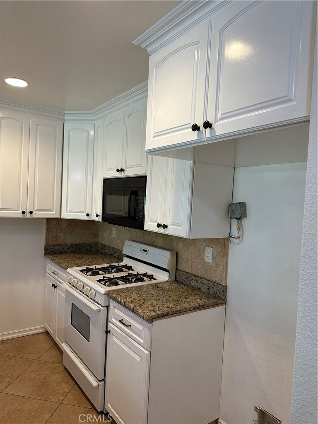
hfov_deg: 56.8
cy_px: 212
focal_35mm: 24
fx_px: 294
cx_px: 159
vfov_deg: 71.6
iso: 125
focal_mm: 6.86
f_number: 1.78
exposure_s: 1/60
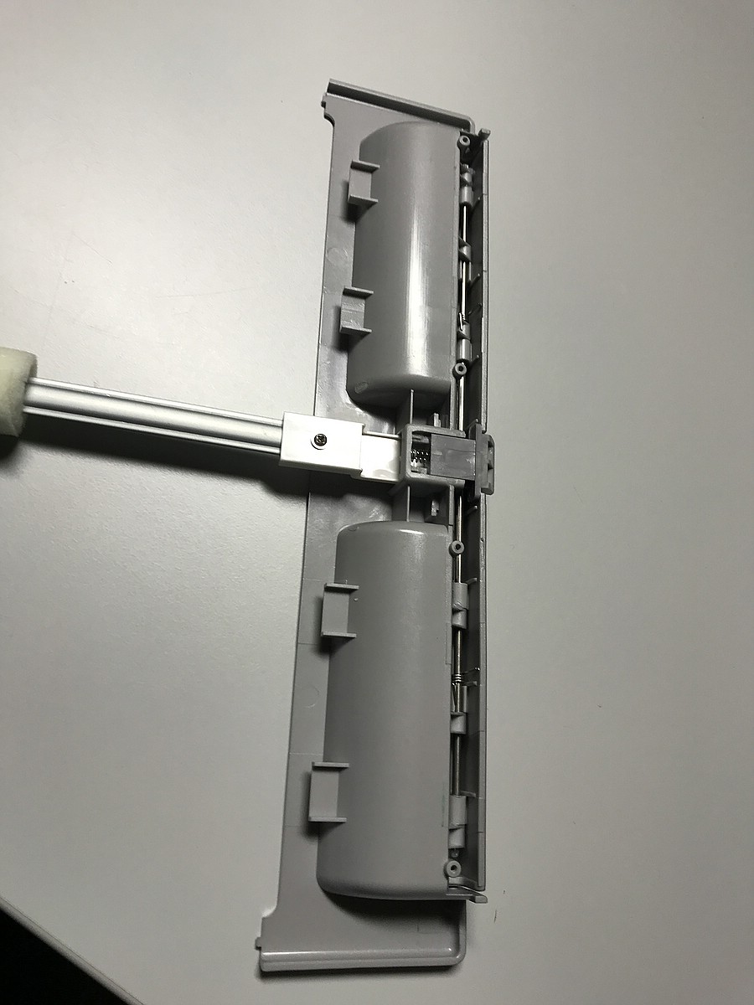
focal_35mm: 28
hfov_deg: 49.7
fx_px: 813
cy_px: 502
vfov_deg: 63.4
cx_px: 377
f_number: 1.8
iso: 25
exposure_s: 1/50
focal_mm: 3.99
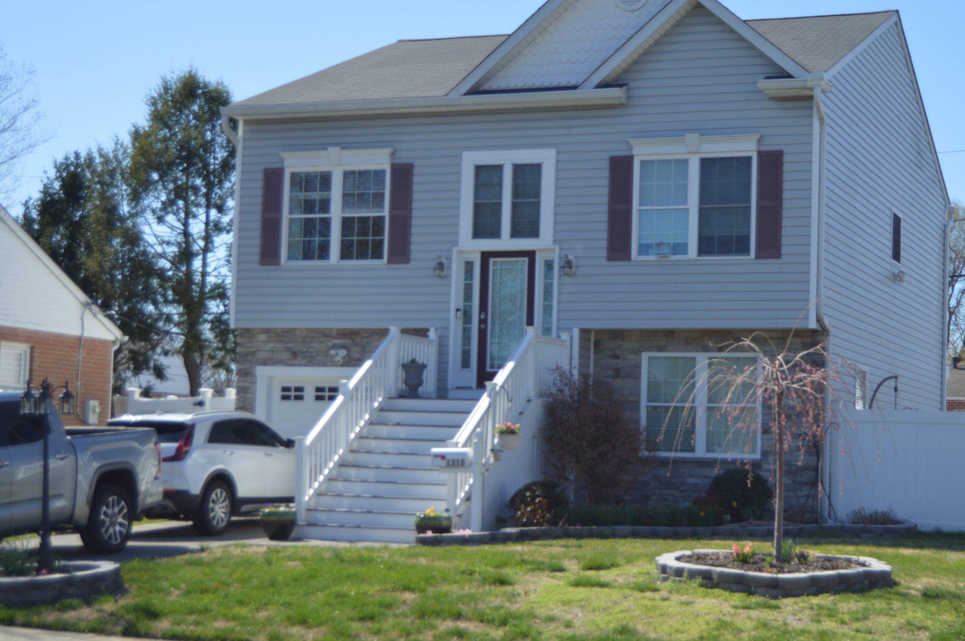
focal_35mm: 65
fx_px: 1730
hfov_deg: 31.1
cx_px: 573
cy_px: 360
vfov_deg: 21.0
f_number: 4.5
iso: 100
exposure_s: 1/640
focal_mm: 35
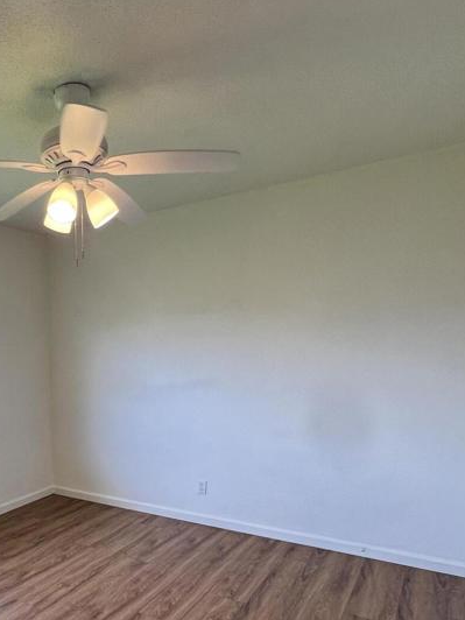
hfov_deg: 49.9
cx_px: 63
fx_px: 448
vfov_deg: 64.8
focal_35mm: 25
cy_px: 472
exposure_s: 1/120
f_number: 1.8
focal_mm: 1.57
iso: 80
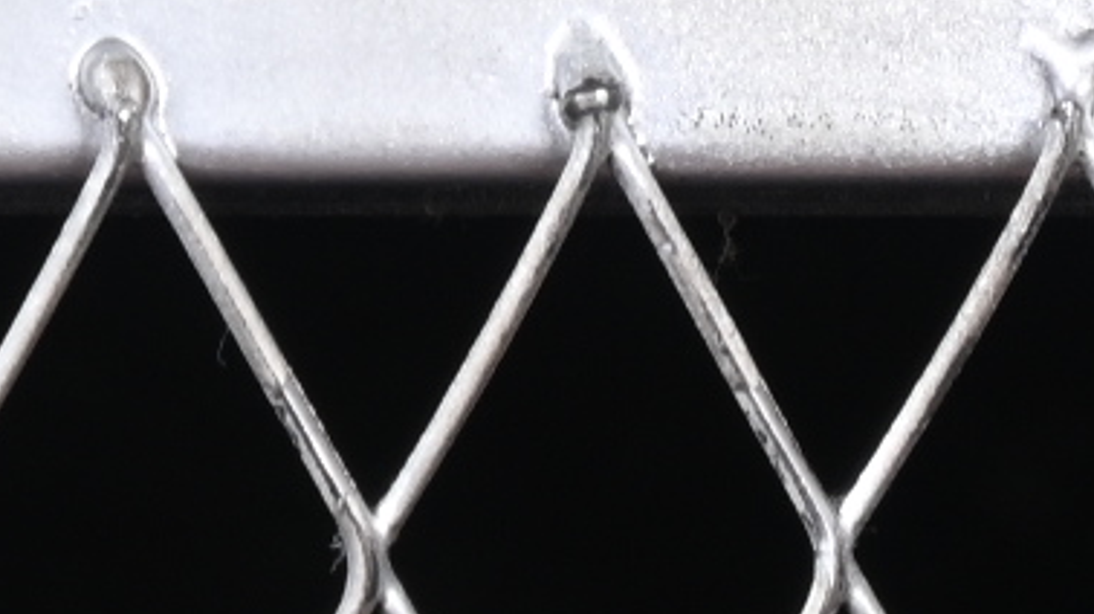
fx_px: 16784
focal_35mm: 579
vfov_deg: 2.1
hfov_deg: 3.7
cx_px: -177
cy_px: -1755
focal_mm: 50
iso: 160
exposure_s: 1/60
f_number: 6.3
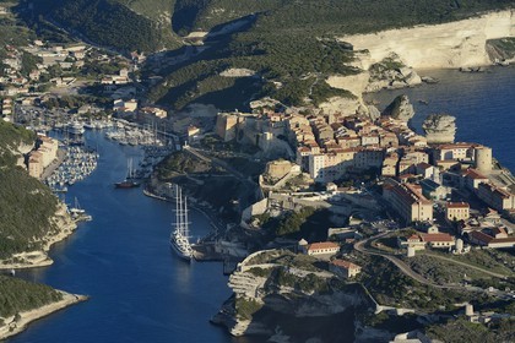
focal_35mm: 170
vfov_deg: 8.1
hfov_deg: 12.1
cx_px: 258
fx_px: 2432
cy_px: 172
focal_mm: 170
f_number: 10
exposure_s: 1/1000
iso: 400
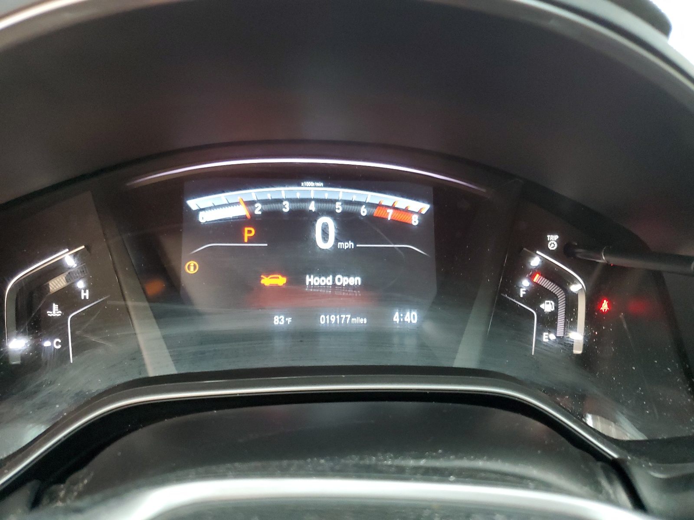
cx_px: 347
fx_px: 521
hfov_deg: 67.3
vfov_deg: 53.1
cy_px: 260
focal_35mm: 26
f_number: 1.5
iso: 310
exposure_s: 1/30
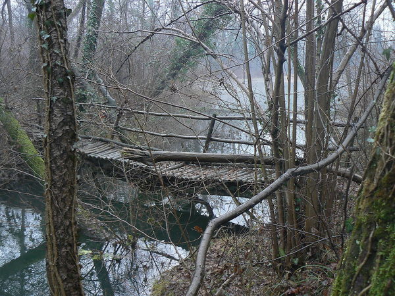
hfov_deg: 51.4
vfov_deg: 39.7
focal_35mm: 36
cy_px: 148
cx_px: 198
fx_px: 411
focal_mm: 6
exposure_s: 1/30
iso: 125
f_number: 2.8
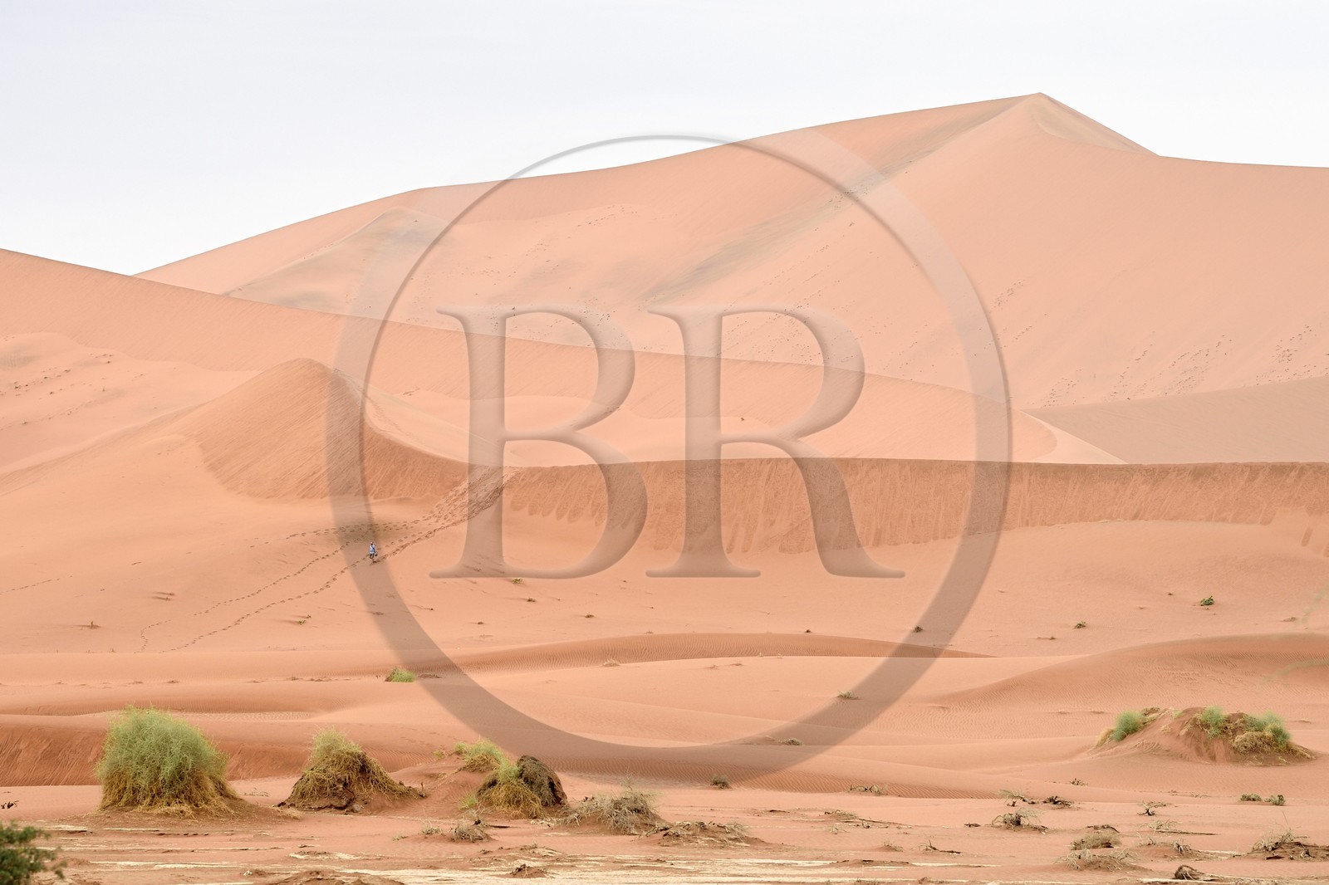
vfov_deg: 6.9
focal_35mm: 200
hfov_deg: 10.3
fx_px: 7381
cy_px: 442
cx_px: 664
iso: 200
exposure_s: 1/250
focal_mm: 200
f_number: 9
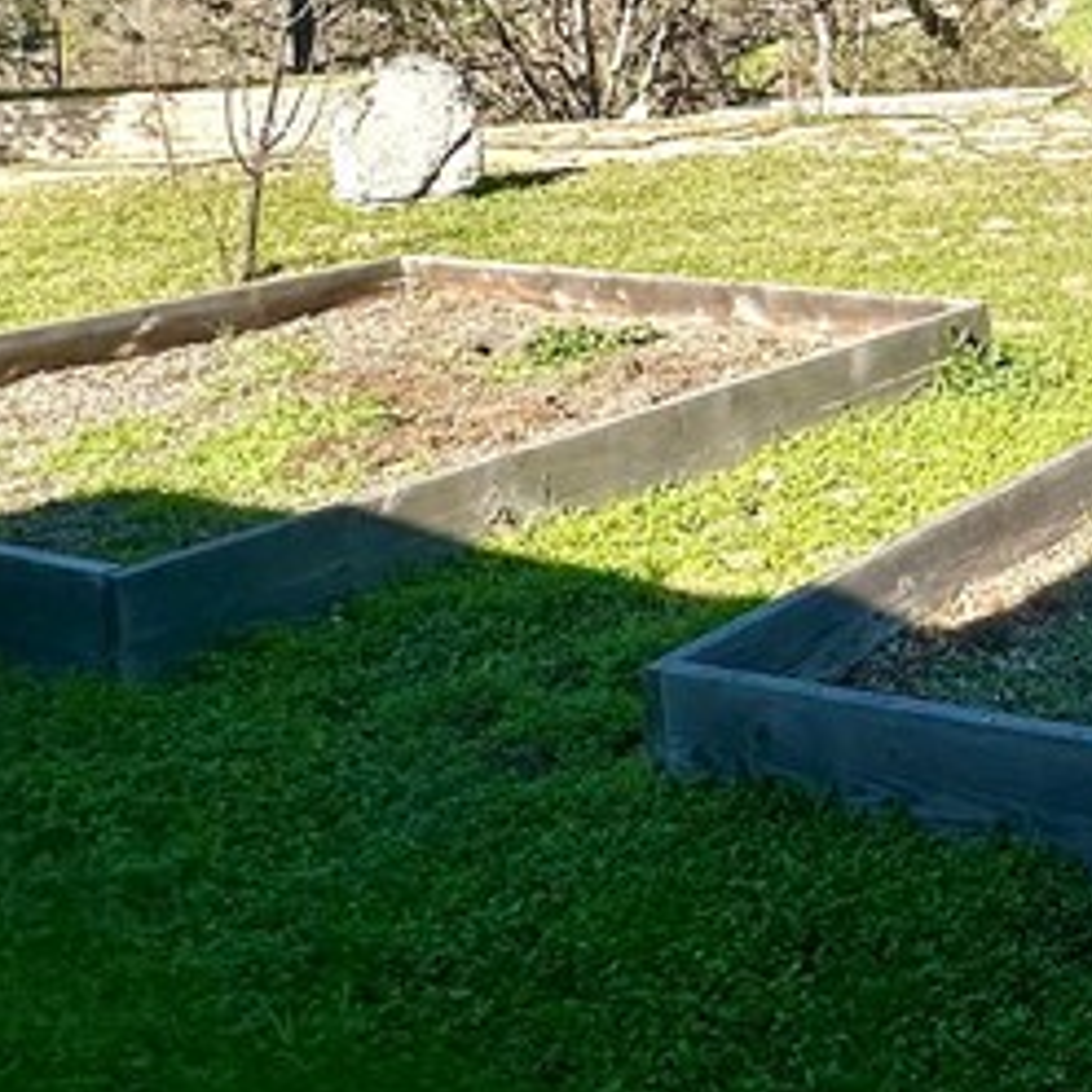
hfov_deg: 27.6
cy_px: 88
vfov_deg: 31.6
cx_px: 1435
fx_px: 1820
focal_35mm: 51
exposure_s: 1/1689
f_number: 2.2
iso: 50
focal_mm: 2.22
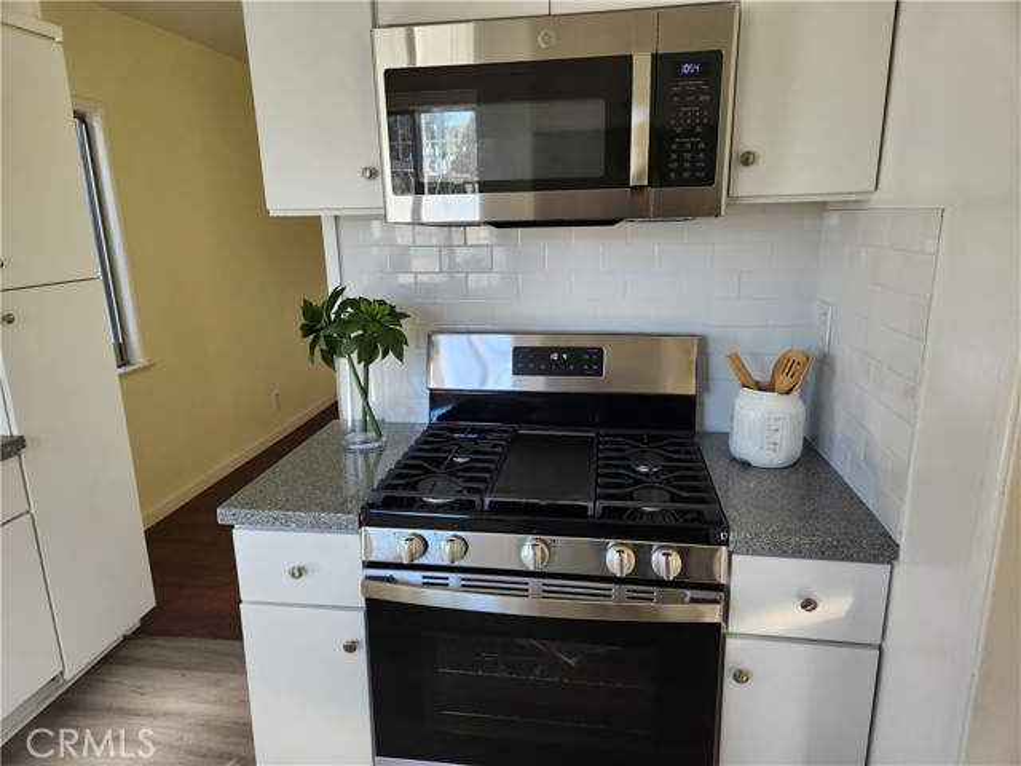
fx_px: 678
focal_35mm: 23
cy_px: 383
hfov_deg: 73.9
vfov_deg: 58.9
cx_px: 510
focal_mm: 5.4
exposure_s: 1/180
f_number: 1.8
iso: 100
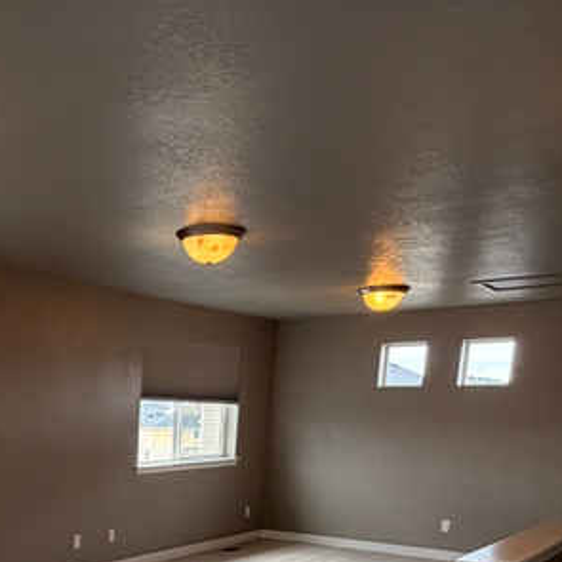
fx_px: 790
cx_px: 36
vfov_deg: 34.7
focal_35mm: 43
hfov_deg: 36.3
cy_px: 591
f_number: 2.2
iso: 125
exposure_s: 1/120
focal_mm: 2.22
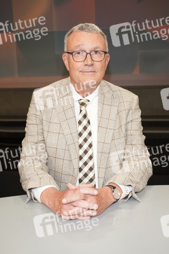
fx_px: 289
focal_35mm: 41
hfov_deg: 32.6
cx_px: 84
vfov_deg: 47.4
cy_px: 127
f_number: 5.6
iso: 2000
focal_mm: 41
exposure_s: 1/160
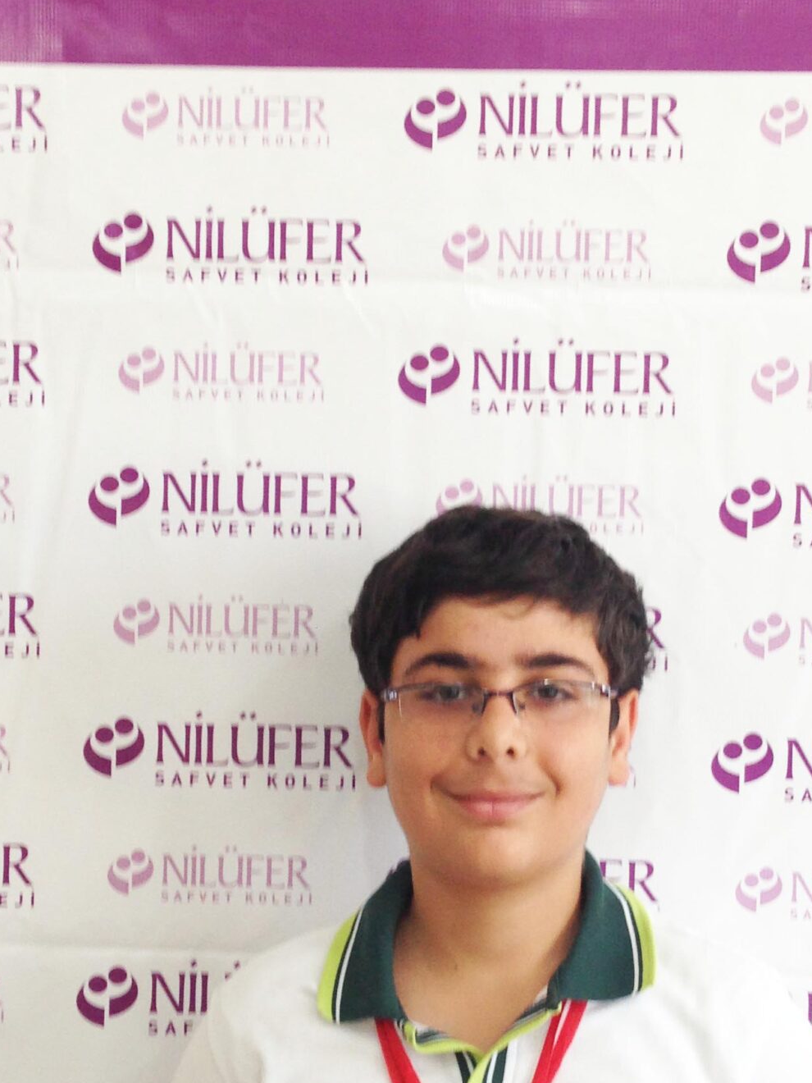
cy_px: 630
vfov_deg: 30.2
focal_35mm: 64
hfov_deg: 22.9
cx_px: 507
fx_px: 2002
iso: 64
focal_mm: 4.12
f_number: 2.4
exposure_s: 1/30
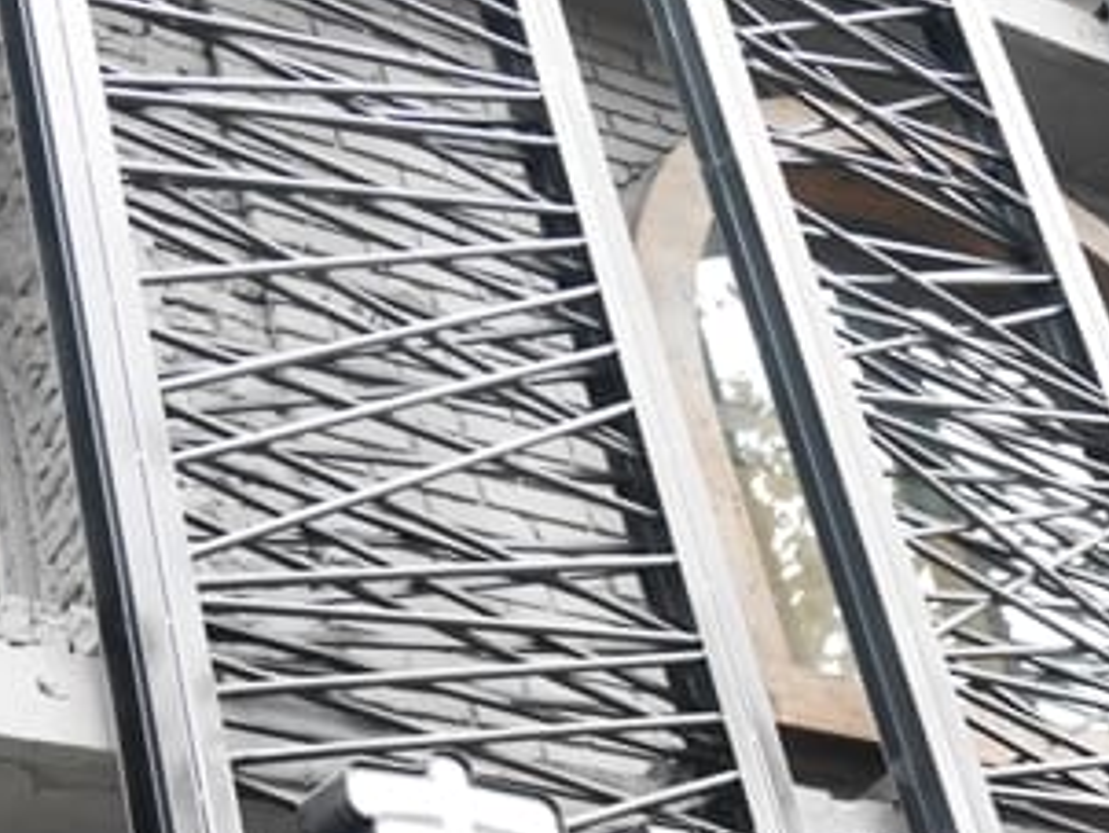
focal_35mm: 97
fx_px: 3110
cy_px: 749
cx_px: 705
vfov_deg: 15.1
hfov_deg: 20.2
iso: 2000
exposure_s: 1/60
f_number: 4.8
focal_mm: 22
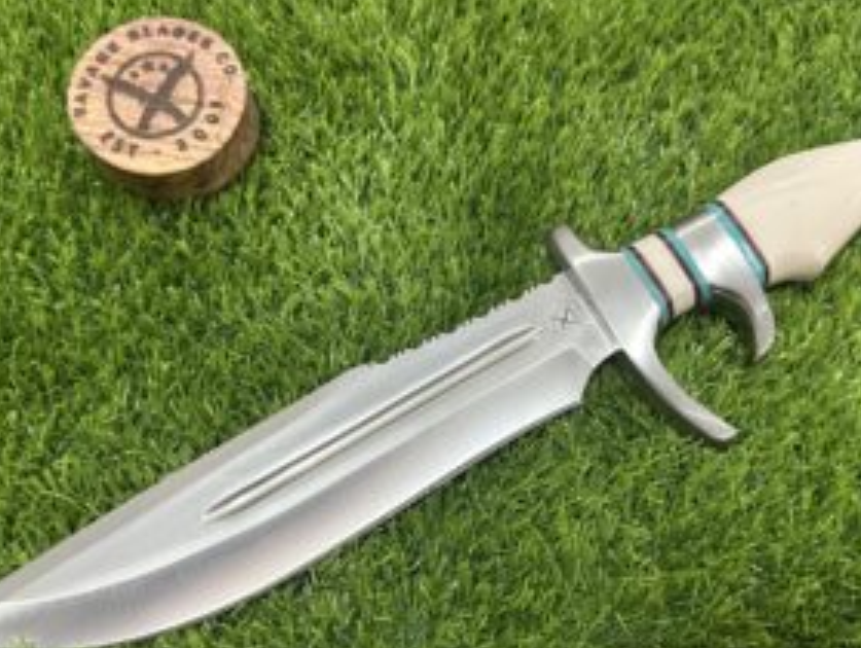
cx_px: 441
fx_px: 921
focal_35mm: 37
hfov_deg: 50.1
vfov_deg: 38.7
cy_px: 369
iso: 500
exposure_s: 1/50
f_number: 1.78
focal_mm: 6.86
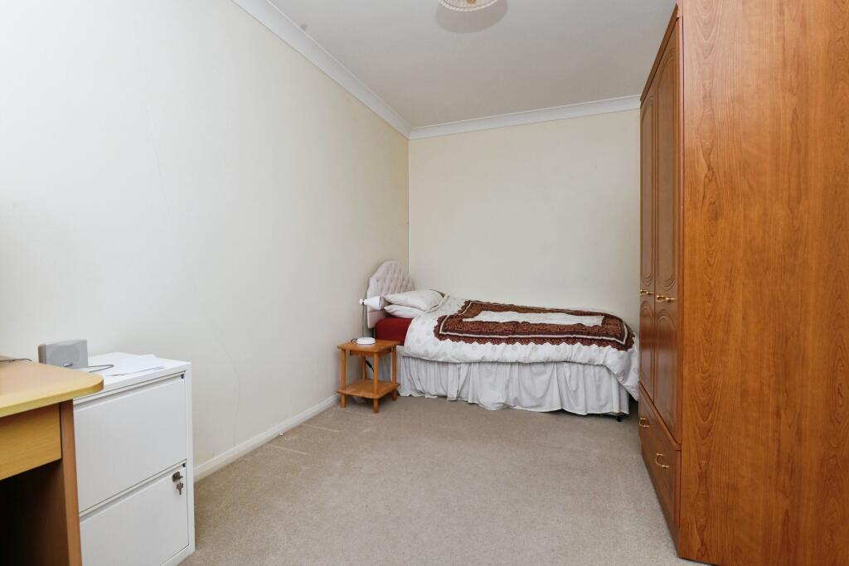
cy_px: 283
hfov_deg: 96.7
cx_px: 424
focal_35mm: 16
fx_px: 377
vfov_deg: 73.8
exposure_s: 1/60
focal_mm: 16
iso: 800
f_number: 10
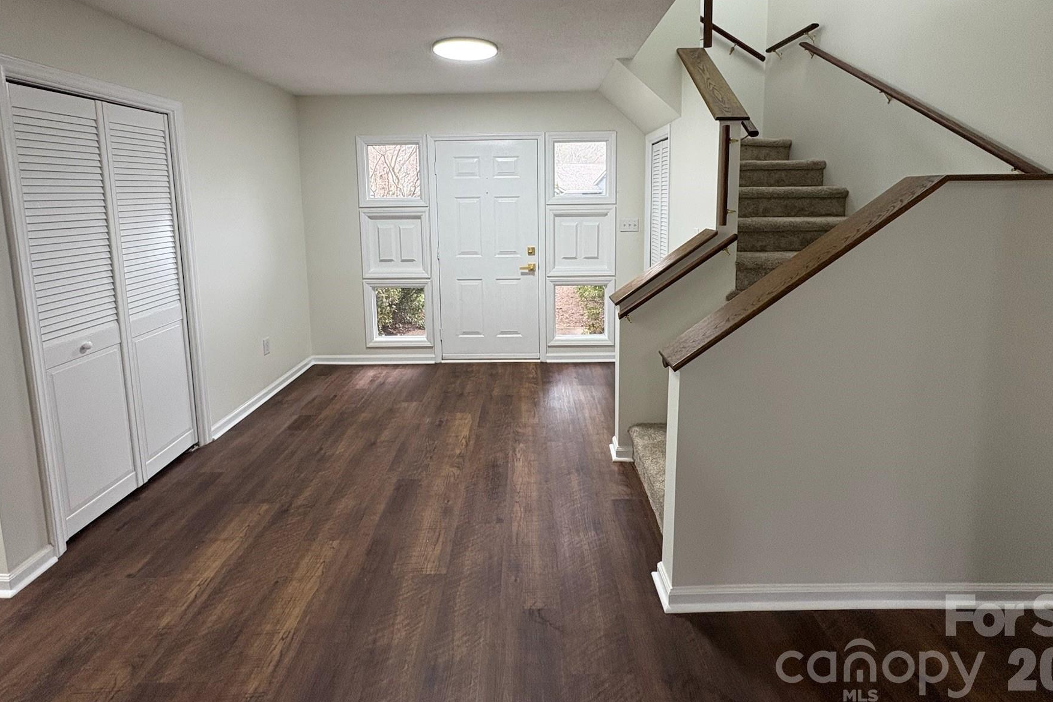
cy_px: 251
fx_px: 497
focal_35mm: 17
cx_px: 522
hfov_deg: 93.3
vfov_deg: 69.0
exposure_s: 1/120
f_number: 2.2
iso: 200
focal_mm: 2.22
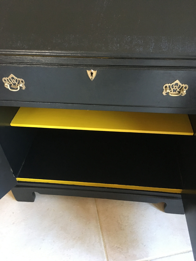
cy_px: 130
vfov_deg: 61.7
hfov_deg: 48.2
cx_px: 98
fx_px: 219
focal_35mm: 29
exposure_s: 1/17
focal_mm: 4.15
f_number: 2.2
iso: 200
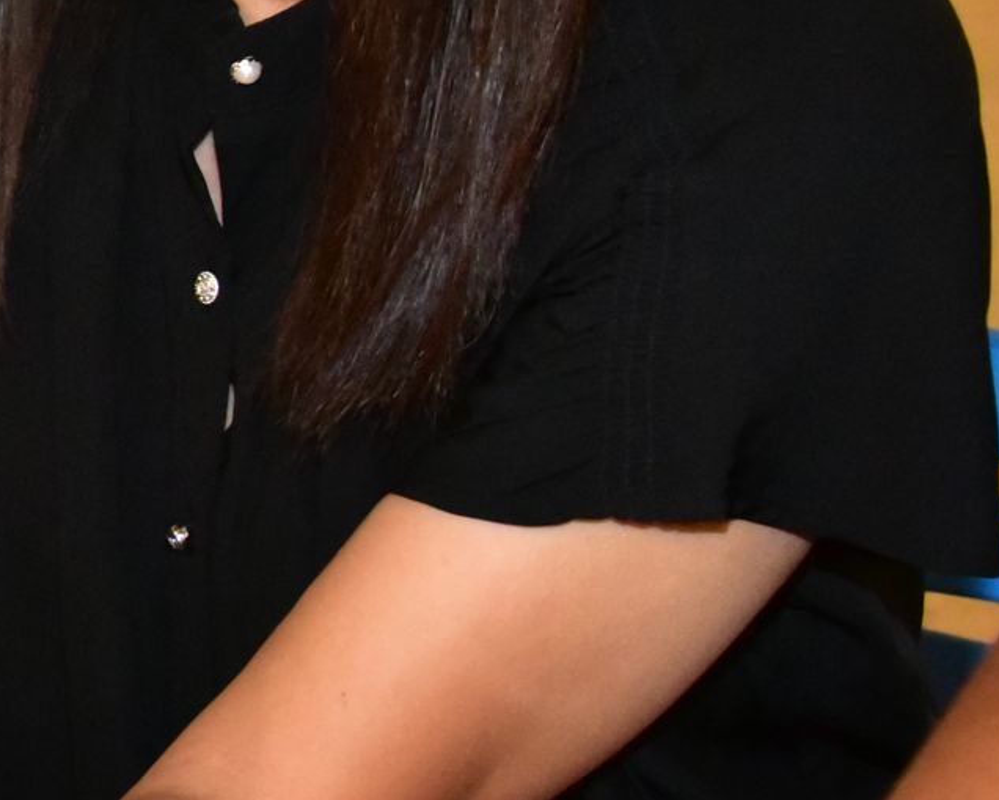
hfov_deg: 10.8
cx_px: -837
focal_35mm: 166
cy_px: -50
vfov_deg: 9.2
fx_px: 4909
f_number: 6.3
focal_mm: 45
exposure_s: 1/100
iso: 8000
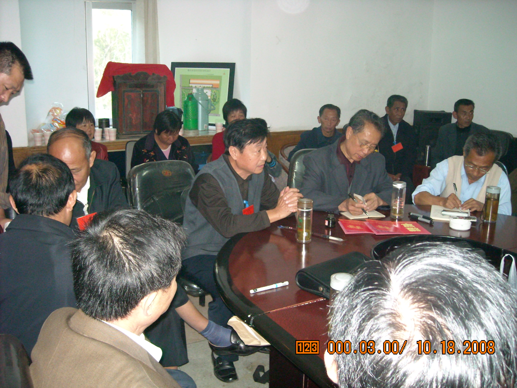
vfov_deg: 40.7
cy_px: 194
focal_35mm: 35
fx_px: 523
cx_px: 258
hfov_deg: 52.6
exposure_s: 1/60
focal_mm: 5.7
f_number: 2.8
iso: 455
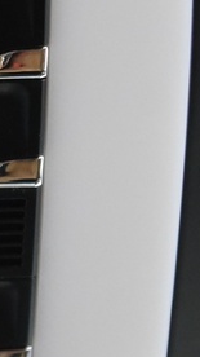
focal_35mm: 381
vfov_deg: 5.7
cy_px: 78
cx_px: -254
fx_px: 3596
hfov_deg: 3.2
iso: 4000
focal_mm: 62
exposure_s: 1/20
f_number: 4
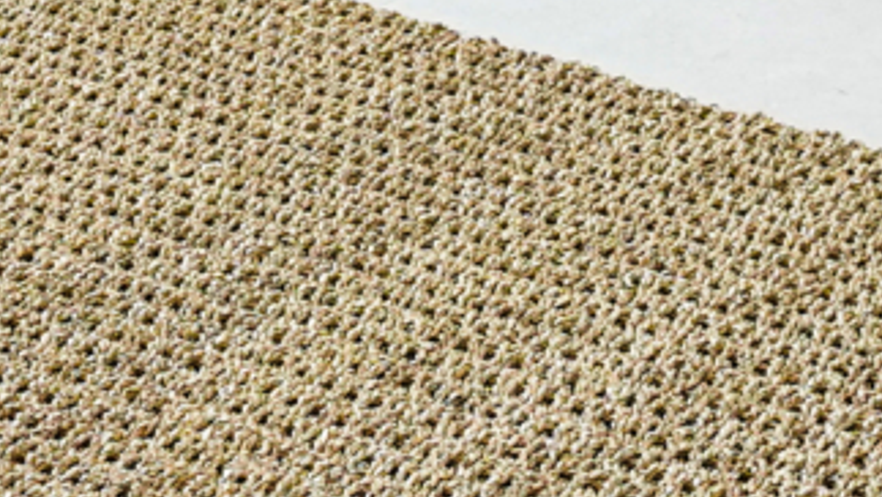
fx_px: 3299
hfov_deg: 15.2
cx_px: 371
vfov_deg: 7.5
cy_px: -1031
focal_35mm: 141
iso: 320
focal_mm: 17
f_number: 4
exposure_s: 1/200
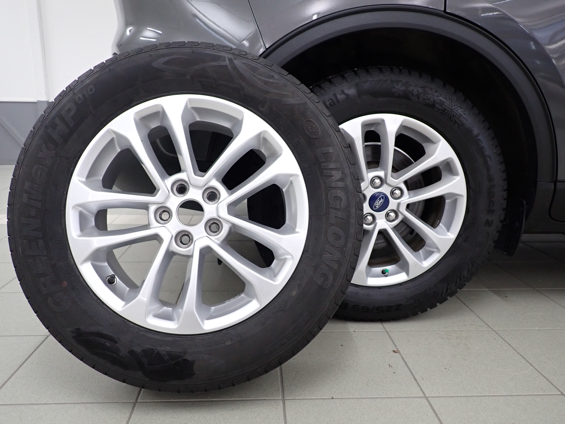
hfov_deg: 63.4
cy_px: 212
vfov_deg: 49.7
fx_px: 457
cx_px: 282
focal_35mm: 28
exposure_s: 1/30
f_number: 2.2
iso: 320
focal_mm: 5.05
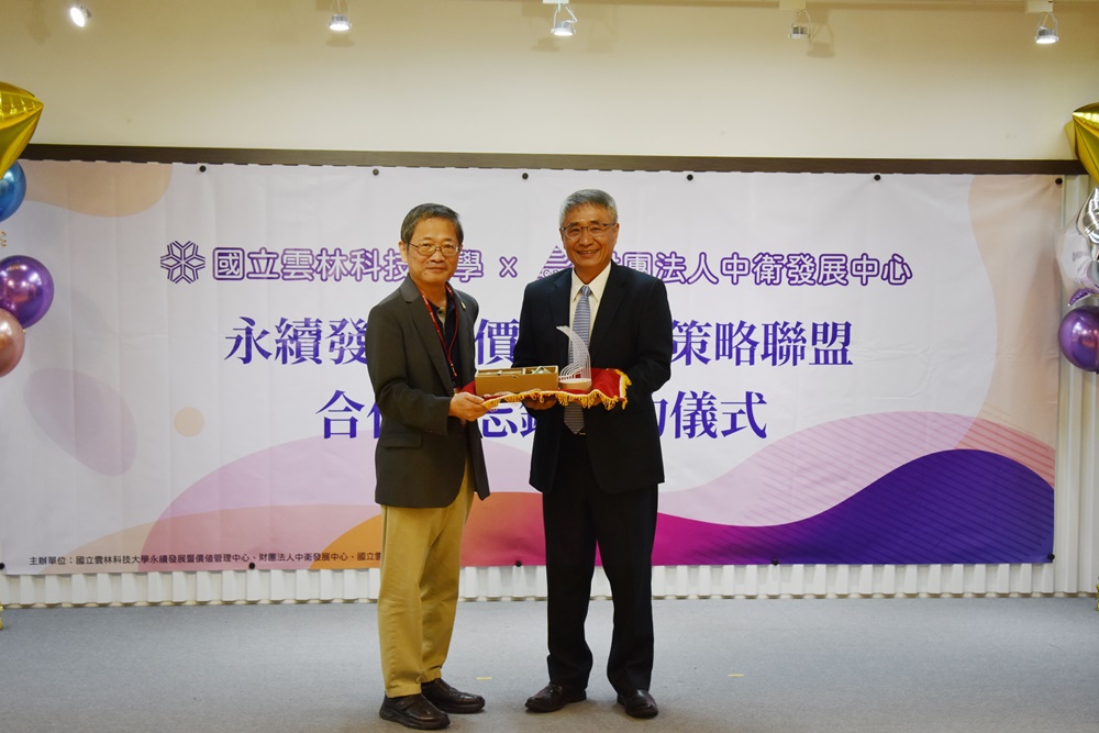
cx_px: 550
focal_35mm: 60
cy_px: 366
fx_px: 1832
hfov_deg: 33.4
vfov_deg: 22.6
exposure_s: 1/100
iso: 800
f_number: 5
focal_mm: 40
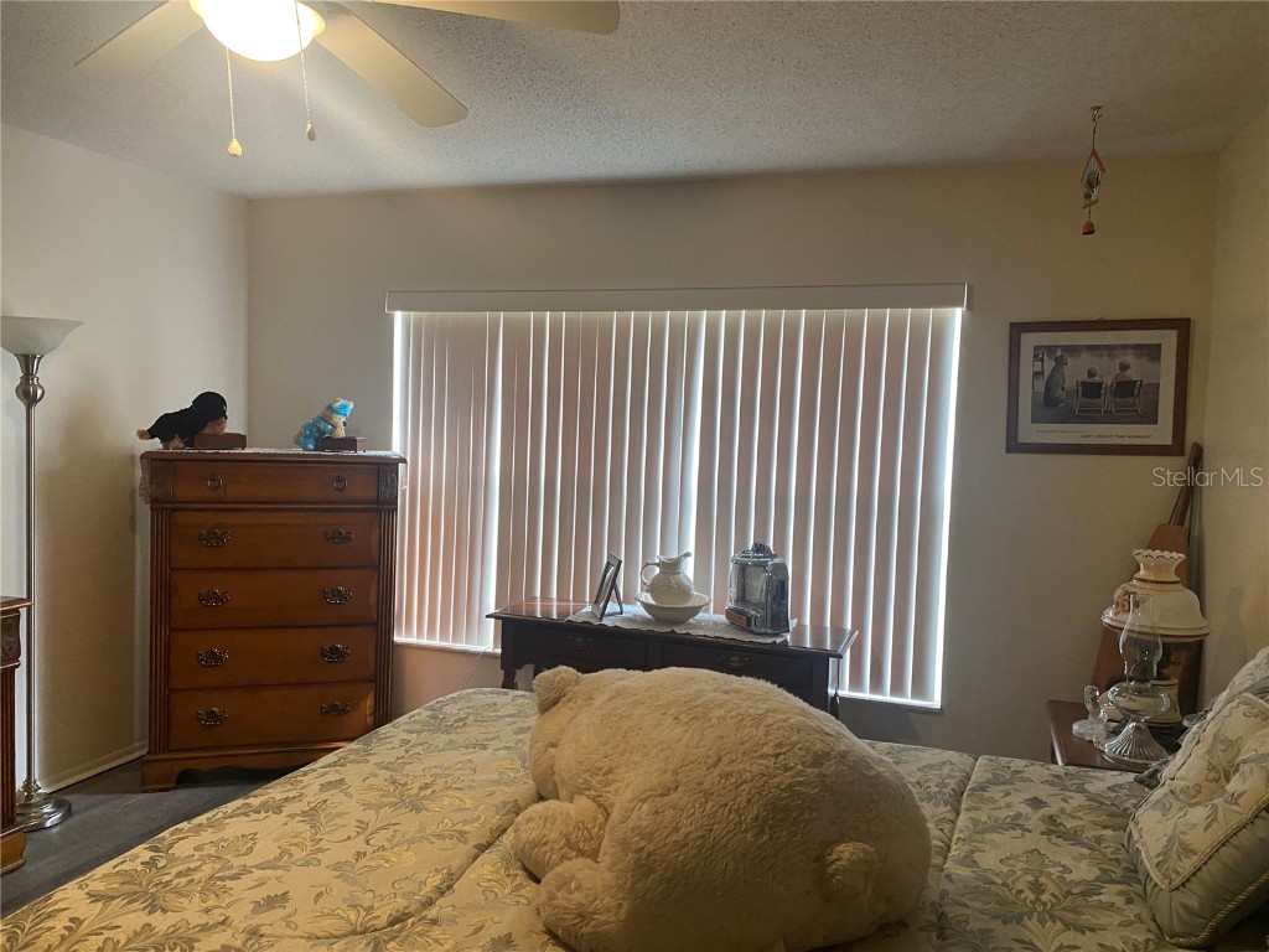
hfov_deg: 67.3
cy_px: 476
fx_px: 953
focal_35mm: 26
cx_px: 634
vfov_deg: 53.1
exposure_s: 1/60
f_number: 1.8
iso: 200
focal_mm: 4.25
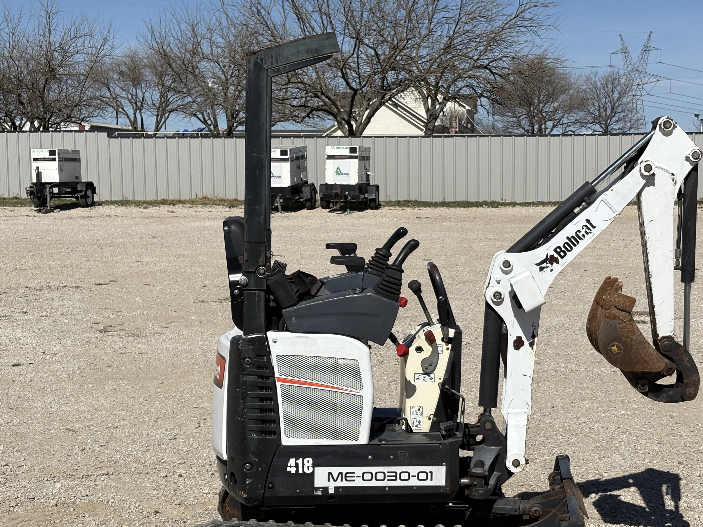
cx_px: 415
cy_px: 309
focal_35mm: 67
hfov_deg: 28.9
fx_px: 1361
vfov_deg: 21.9
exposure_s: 1/6369
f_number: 1.6
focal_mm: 5.96
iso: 25
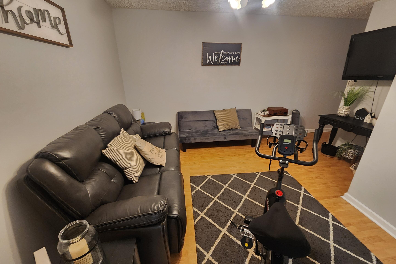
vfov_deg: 81.1
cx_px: 197
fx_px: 154
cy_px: 143
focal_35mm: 14
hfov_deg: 104.2
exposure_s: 1/30
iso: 320
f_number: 2.2
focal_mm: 2.2
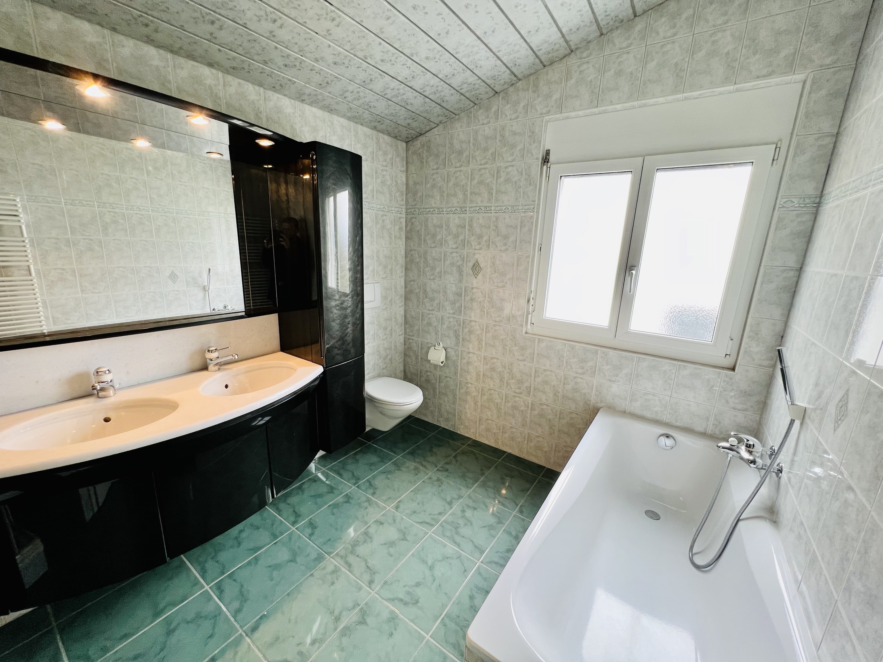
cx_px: 442
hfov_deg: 106.2
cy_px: 331
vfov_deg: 89.9
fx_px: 332
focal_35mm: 13
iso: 125
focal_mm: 1.57
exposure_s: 1/50
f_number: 1.8
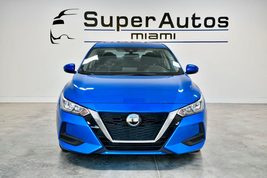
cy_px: 89
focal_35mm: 46
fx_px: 341
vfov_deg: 29.3
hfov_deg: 42.7
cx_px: 134
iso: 640
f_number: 4.5
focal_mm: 46
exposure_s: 1/200
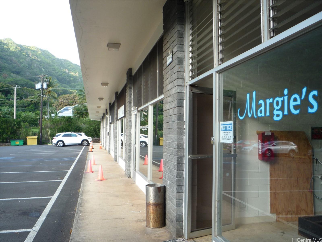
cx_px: 161
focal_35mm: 30
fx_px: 279
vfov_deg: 46.8
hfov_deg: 60.0
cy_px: 121
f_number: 3.3
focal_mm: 5.2
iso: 100
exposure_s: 1/80
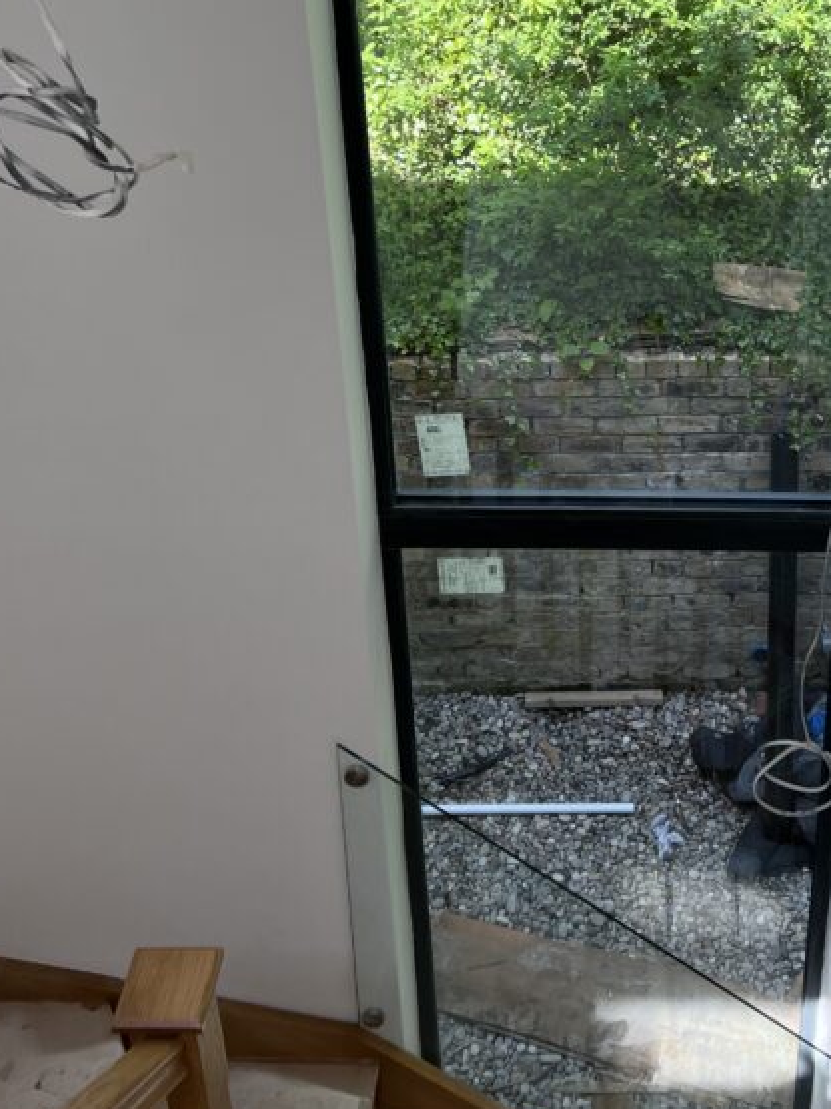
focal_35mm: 48
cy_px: 206
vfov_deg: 38.1
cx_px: 645
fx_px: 1537
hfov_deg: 29.7
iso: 50
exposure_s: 1/434
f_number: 1.5
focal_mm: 5.7
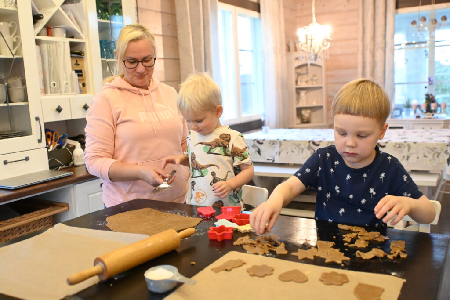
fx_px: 431
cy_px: 150
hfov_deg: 55.1
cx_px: 225
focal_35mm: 34
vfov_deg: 38.4
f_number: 2.8
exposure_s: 1/60
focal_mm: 23
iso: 3600
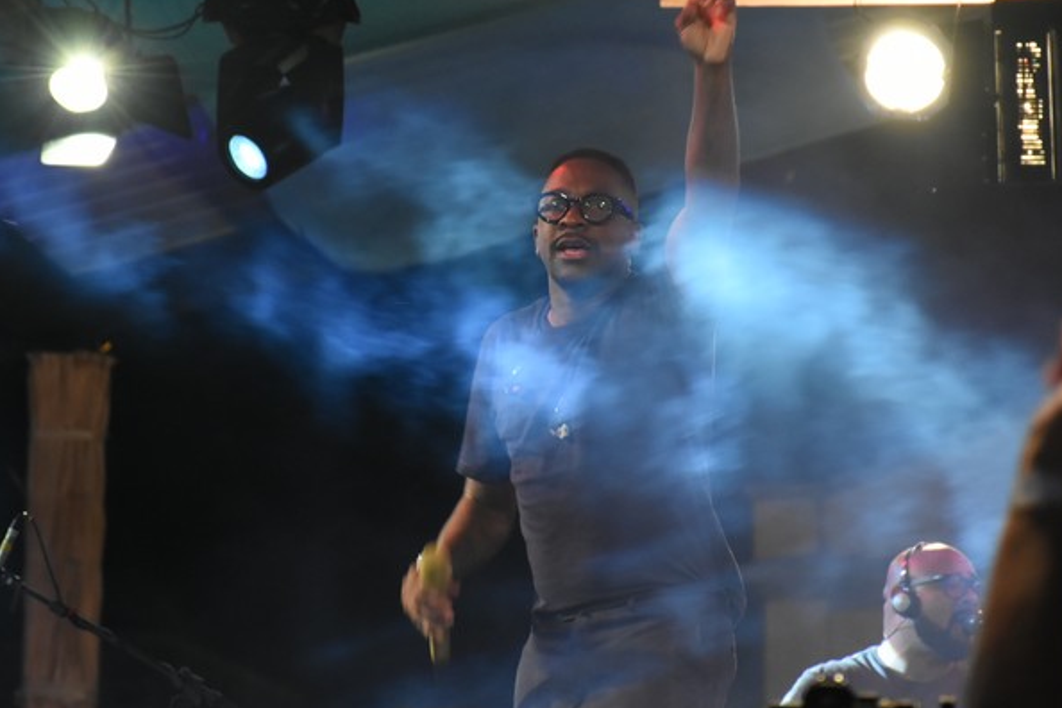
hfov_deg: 9.7
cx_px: 579
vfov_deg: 6.5
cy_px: 282
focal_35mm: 212
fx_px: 6254
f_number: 5.6
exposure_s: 1/100
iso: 2500
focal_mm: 112
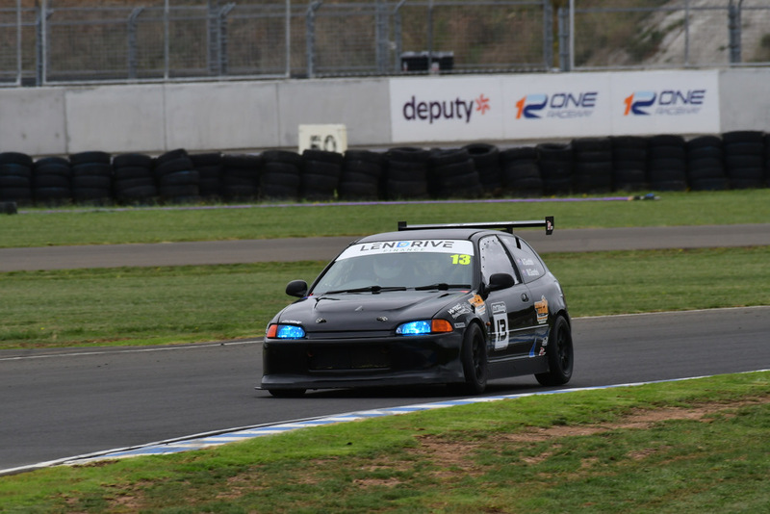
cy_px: 257
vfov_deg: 1.9
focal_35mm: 720
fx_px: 15405
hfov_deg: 2.9
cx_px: 385
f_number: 10
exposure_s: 1/640
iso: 400
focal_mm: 480
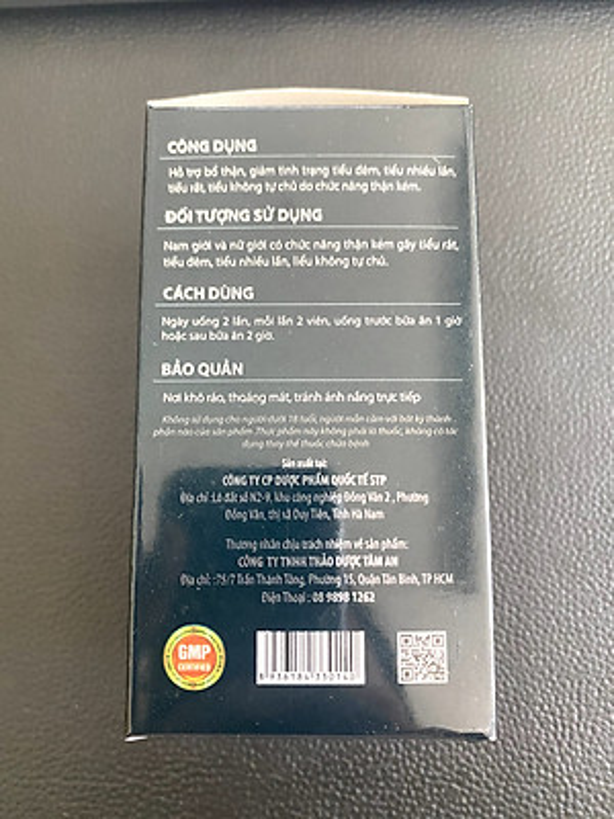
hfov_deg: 53.1
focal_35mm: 26
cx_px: 307
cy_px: 410
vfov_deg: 67.3
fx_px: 615
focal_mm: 4.25
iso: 400
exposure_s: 1/60
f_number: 1.8
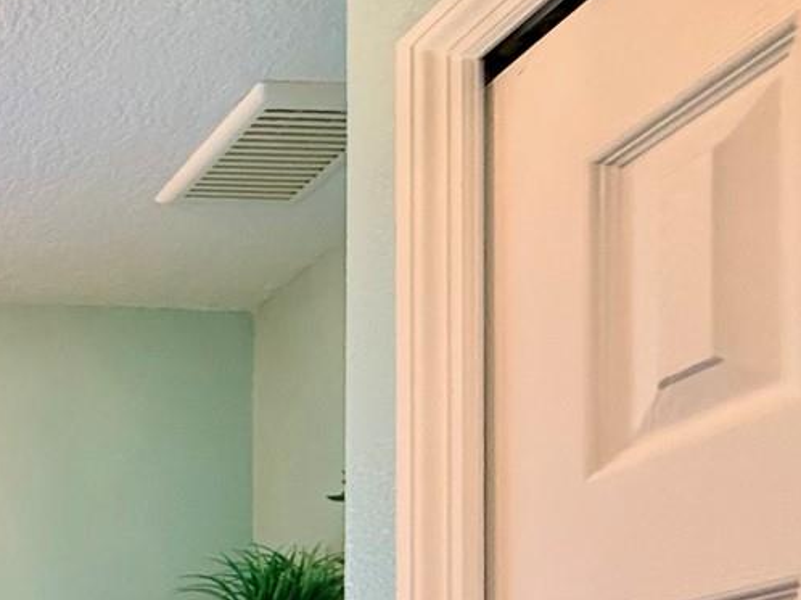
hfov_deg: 27.9
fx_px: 1041
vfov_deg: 25.3
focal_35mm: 45
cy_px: 873
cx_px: -405
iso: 640
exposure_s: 1/120
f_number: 2.2
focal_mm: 2.22
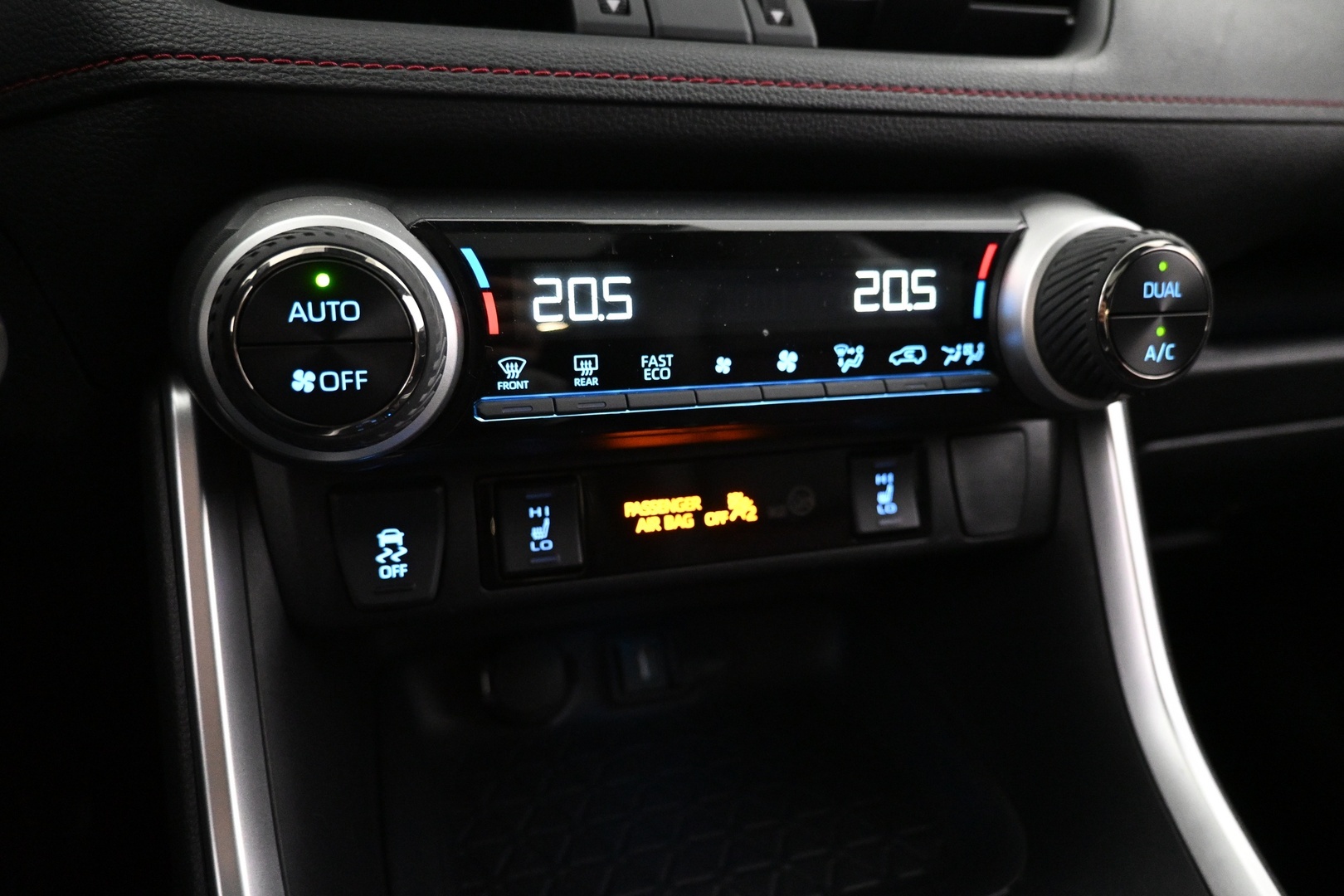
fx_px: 896
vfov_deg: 53.1
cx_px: 672
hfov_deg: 73.7
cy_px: 448
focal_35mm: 24
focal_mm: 16
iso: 4000
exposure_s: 1/40
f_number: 3.5
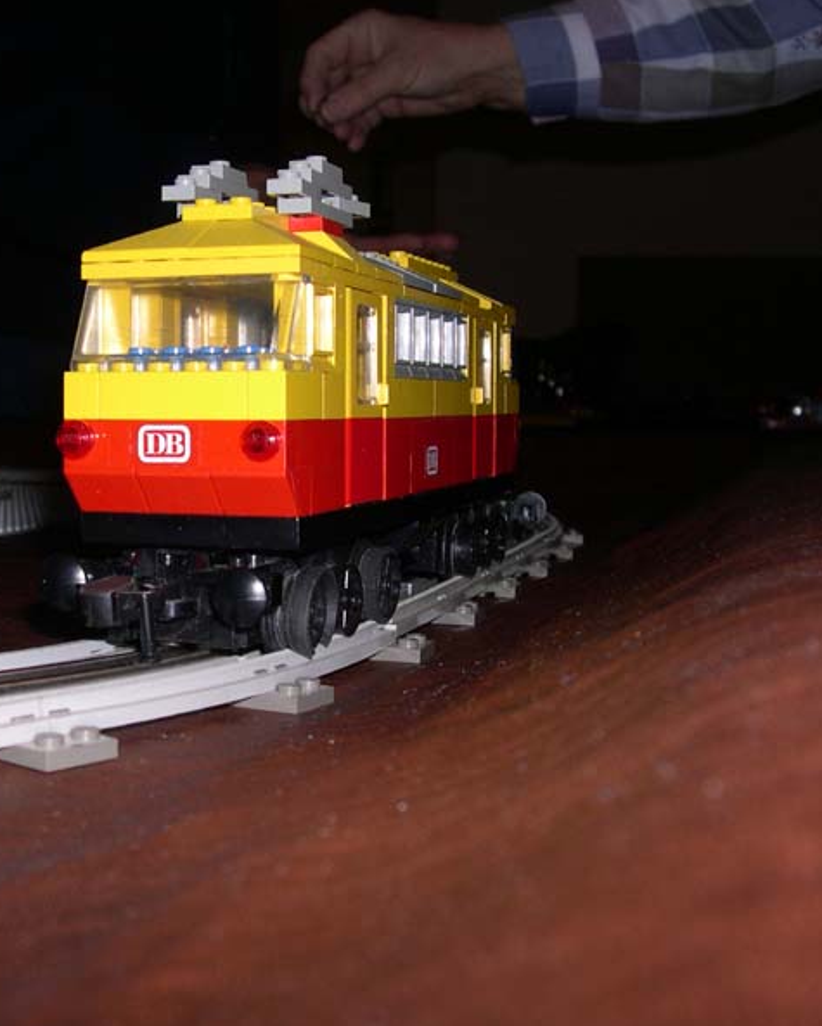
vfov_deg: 37.3
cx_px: 196
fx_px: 1519
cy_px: 514
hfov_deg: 29.7
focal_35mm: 50
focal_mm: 8
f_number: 7.6
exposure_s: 1/60
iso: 100
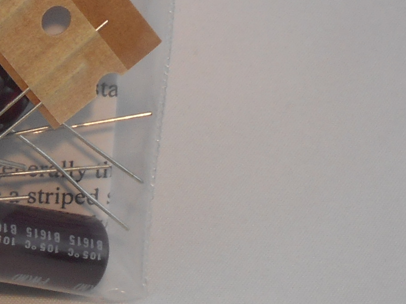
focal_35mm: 269
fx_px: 3154
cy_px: -258
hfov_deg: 7.2
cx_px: -231
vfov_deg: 5.4
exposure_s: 1/30
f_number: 5.3
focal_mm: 12
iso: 110
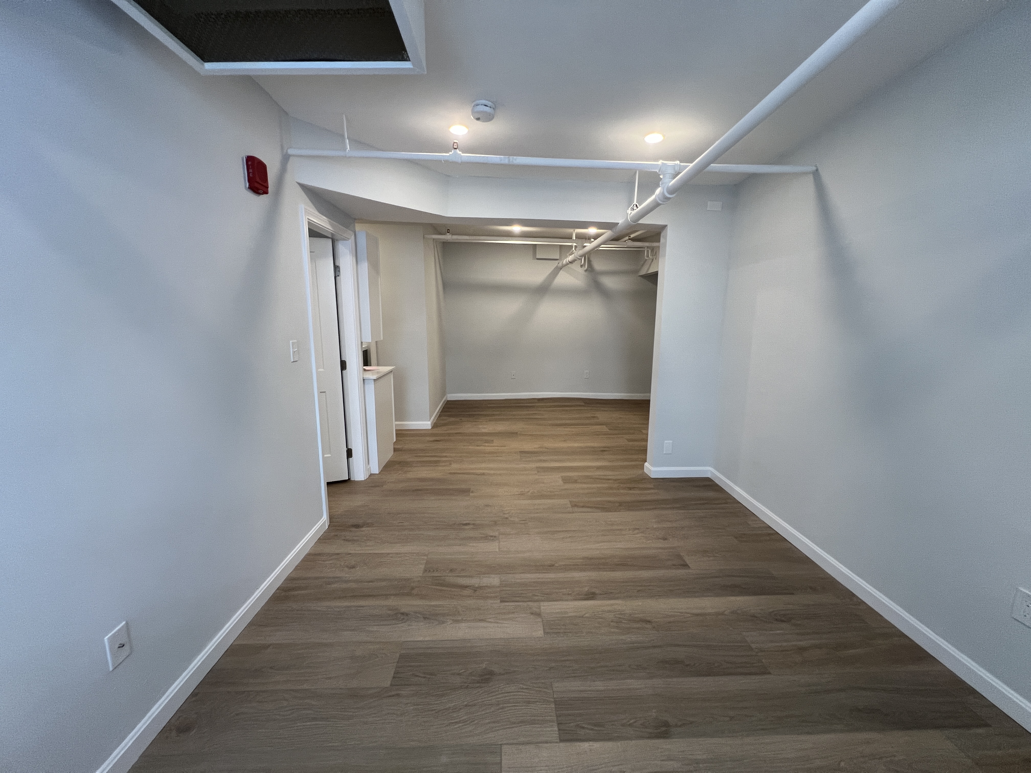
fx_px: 387
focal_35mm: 13
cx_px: 516
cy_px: 386
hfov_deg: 106.2
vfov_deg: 89.9
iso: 200
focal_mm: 1.57
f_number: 1.8
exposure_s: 1/120
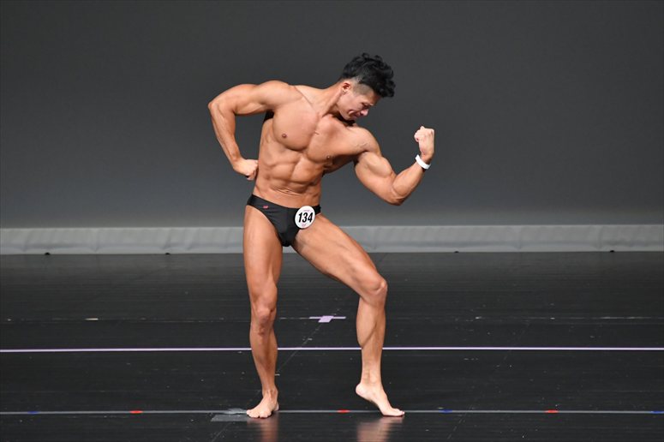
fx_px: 6913
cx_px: 332
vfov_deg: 3.7
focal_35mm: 375
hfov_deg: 5.5
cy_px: 221
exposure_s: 1/400
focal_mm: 250
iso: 4000
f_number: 5.6
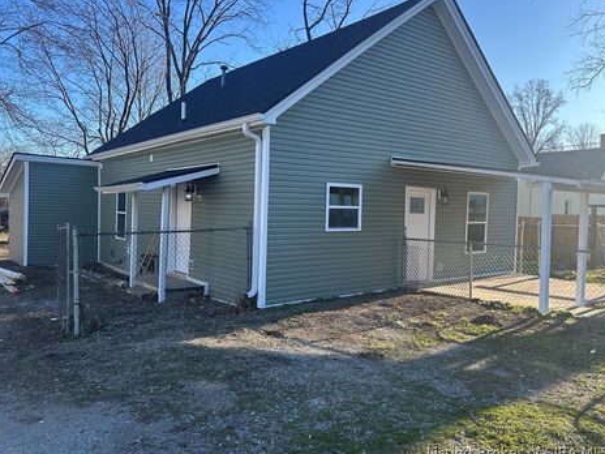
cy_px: 219
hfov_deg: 63.4
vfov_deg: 49.7
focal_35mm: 28
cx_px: 301
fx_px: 489
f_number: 1.5
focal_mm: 5.7
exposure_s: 1/1196
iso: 50
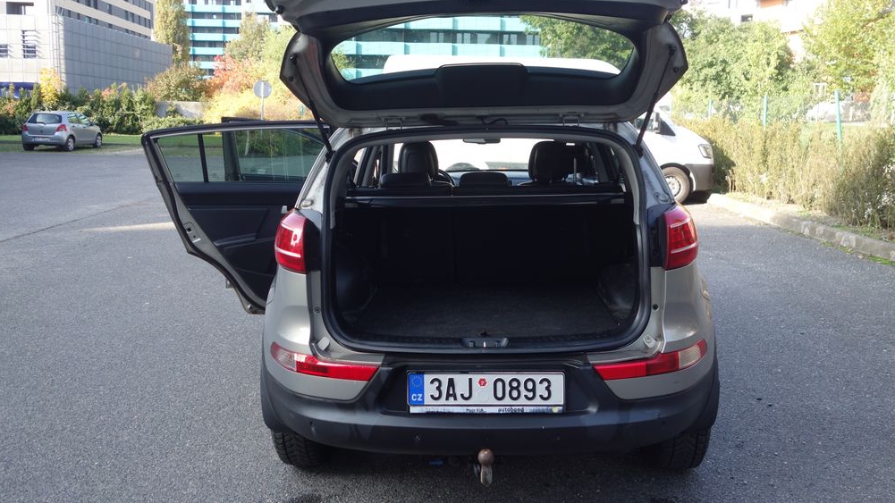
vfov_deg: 38.8
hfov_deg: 64.3
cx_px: 453
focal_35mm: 30
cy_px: 201
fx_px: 712
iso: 125
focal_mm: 10.4
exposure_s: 1/200
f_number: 2.8
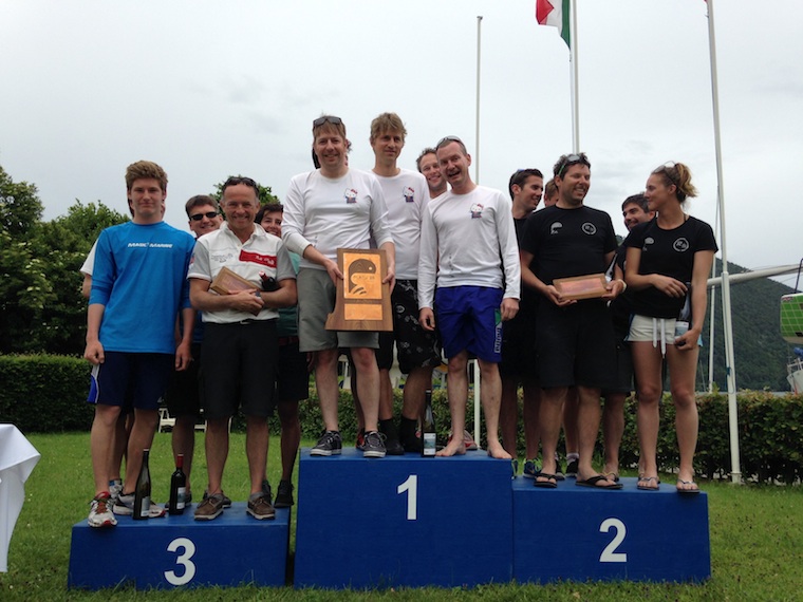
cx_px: 402
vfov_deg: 42.9
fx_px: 766
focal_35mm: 33
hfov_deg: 55.4
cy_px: 301
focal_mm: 4.12
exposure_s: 1/861
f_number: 2.4
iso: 50
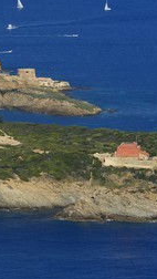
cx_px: -21
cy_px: 131
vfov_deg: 7.3
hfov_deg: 4.1
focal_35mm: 297
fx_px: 2195
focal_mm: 170
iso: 800
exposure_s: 1/1600
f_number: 13
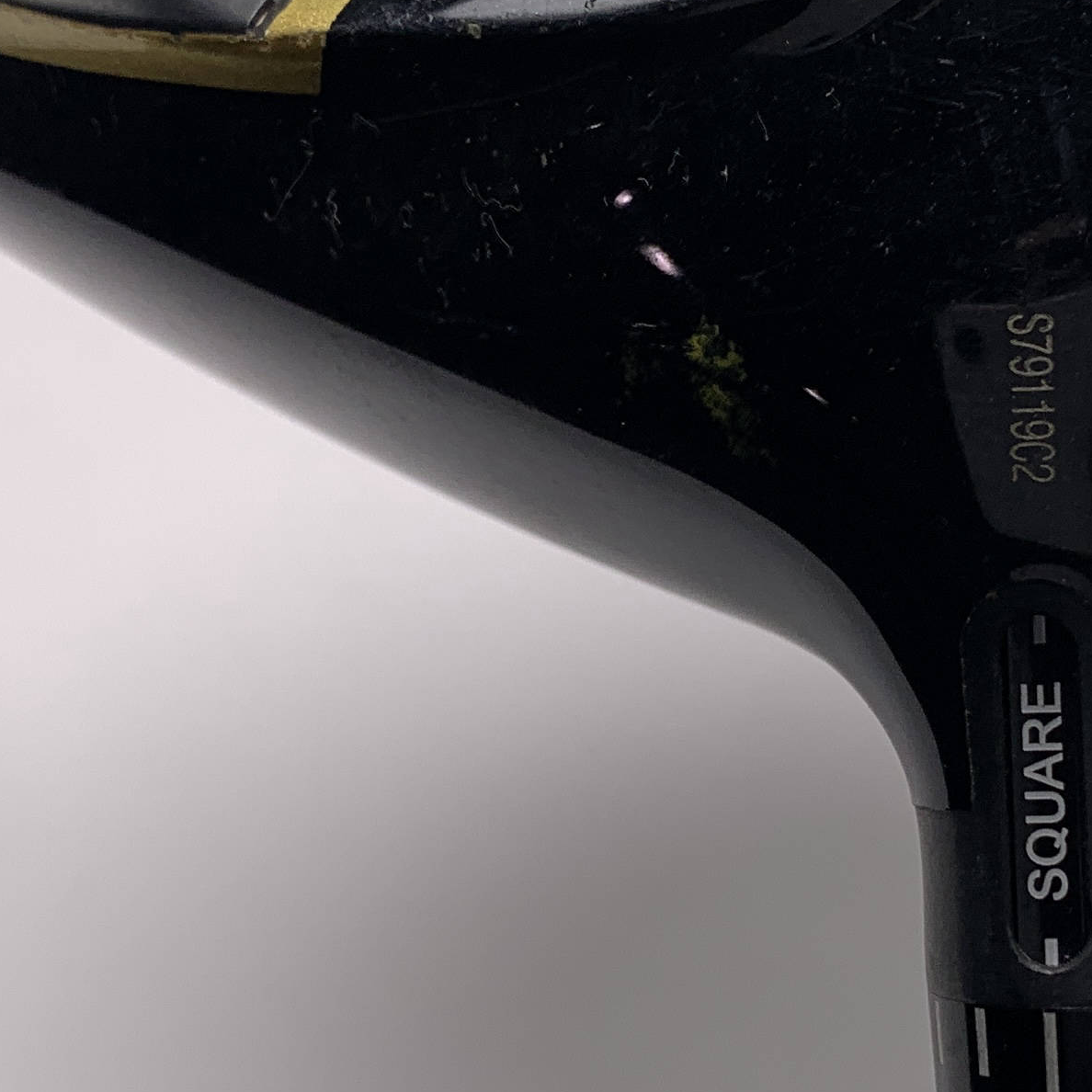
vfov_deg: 22.2
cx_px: 737
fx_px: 2784
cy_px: 597
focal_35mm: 78
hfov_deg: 22.1
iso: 25
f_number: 1.8
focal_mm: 4.25
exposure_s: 1/257
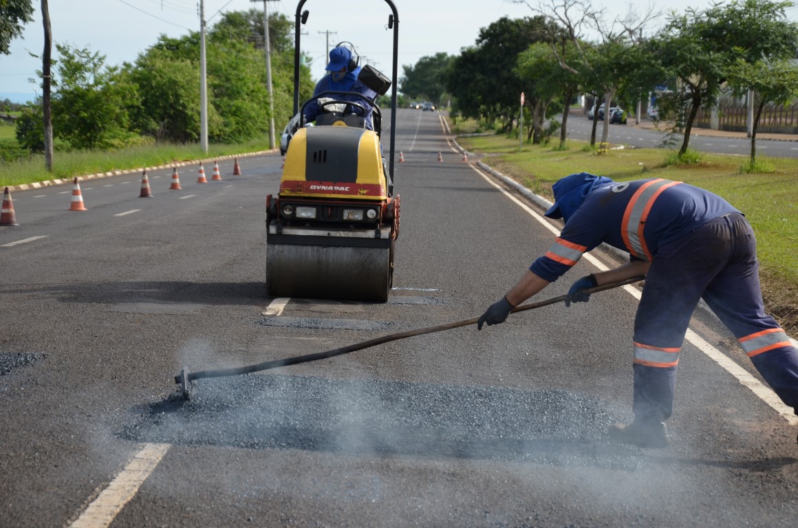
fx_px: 2057
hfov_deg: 22.0
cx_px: 399
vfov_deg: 14.6
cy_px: 264
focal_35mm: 93
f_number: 5.6
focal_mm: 62
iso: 200
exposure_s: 1/500
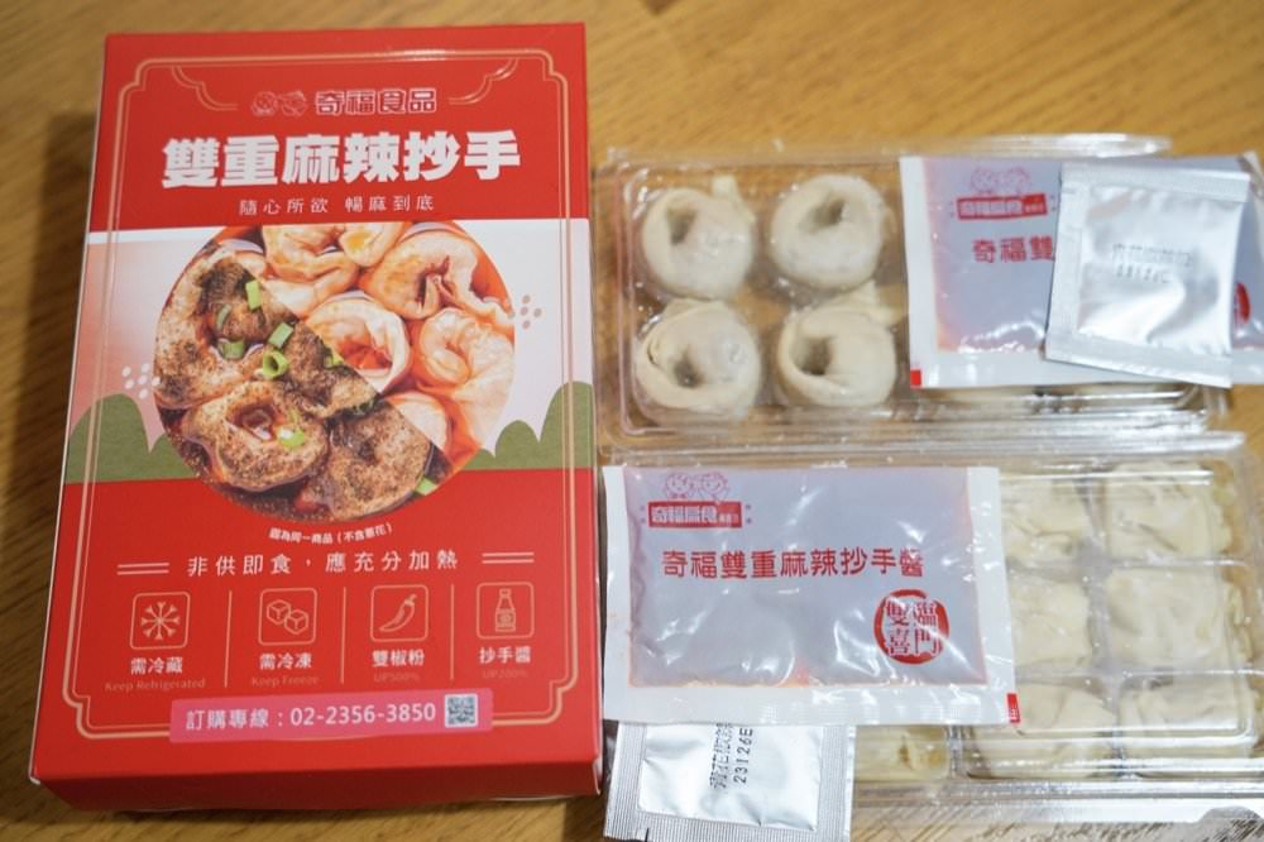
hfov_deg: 43.7
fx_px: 1576
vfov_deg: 29.9
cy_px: 421
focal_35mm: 45
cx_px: 632
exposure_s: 1/60
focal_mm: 44.9
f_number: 4
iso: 500
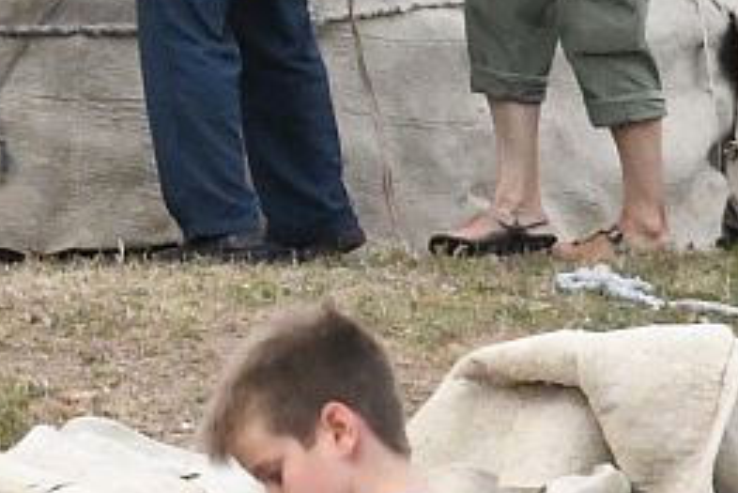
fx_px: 37534
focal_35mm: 1830
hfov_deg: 1.1
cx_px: -451
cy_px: -455
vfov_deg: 0.8
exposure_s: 1/5000
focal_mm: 200
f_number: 9
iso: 5000
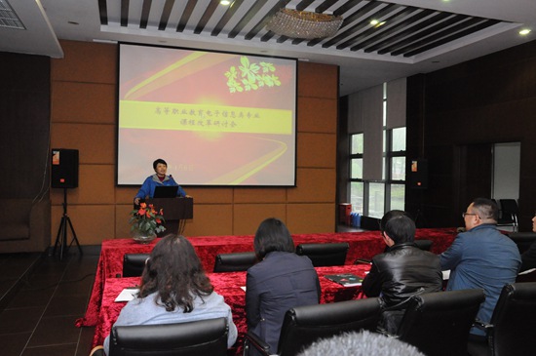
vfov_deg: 41.6
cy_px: 178
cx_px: 268
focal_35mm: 32
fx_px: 468
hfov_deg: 59.6
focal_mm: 21
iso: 3200
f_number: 8
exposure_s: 1/60
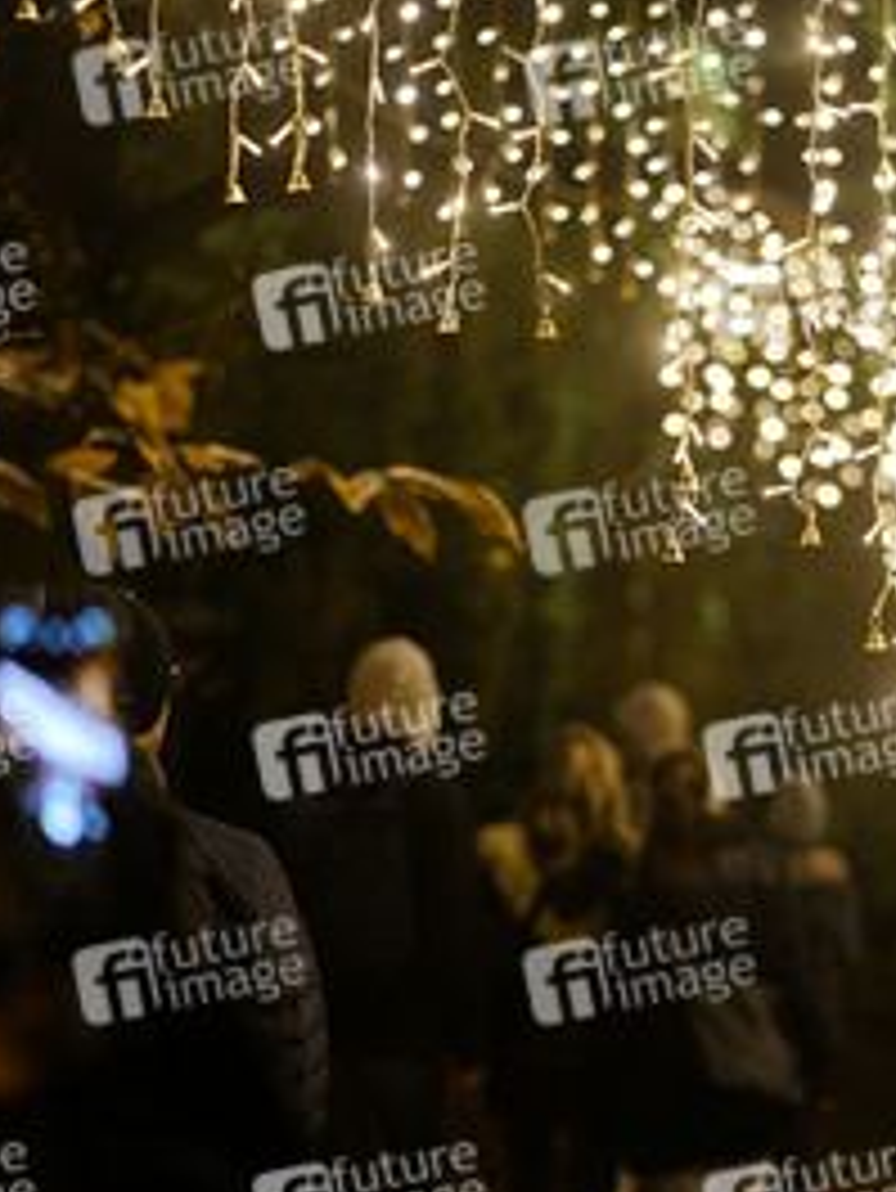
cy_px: 634
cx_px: 700
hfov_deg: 10.7
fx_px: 4793
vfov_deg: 14.2
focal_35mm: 139
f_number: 1.8
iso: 1250
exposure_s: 1/125
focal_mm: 85
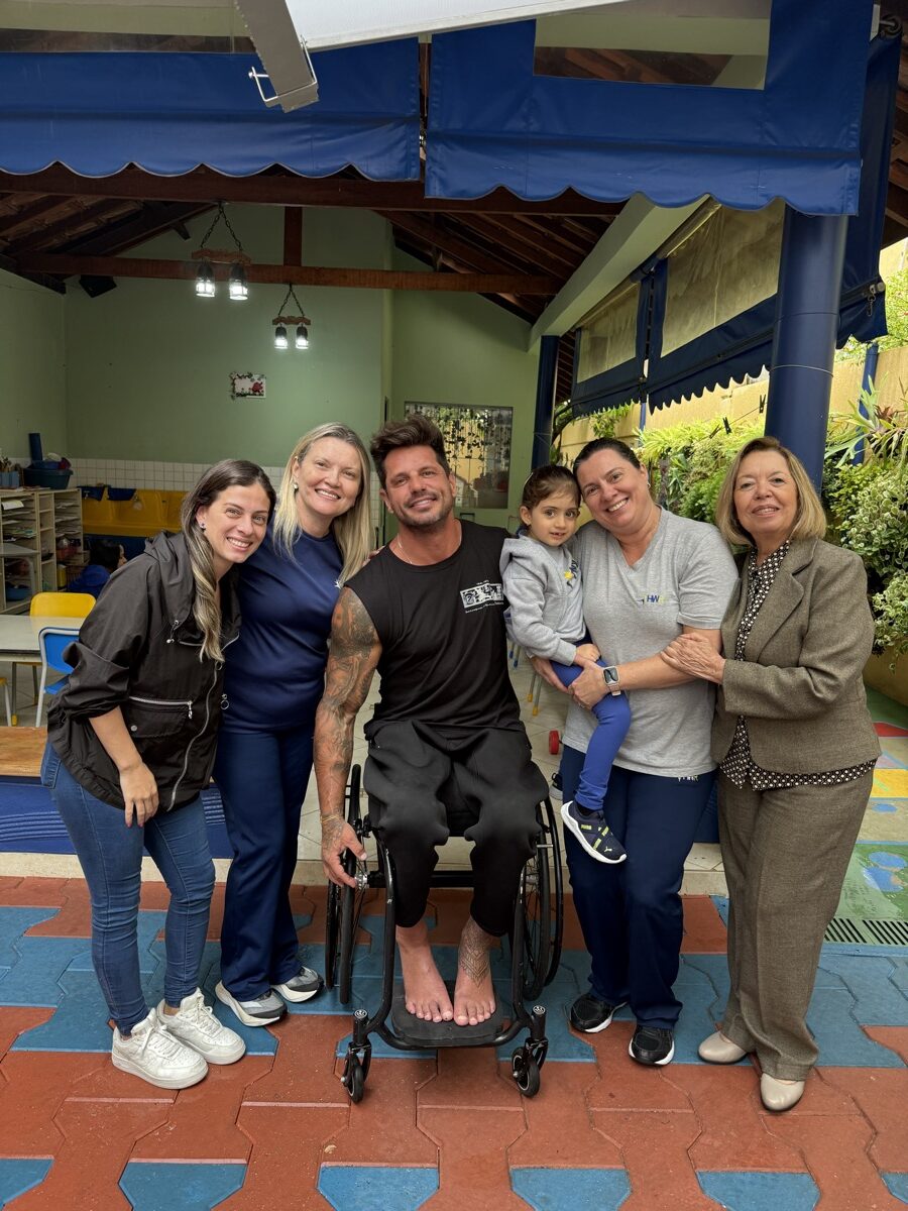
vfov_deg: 71.6
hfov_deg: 56.8
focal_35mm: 24
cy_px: 606
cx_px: 454
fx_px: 839
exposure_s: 1/120
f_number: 1.78
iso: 100
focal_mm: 6.76
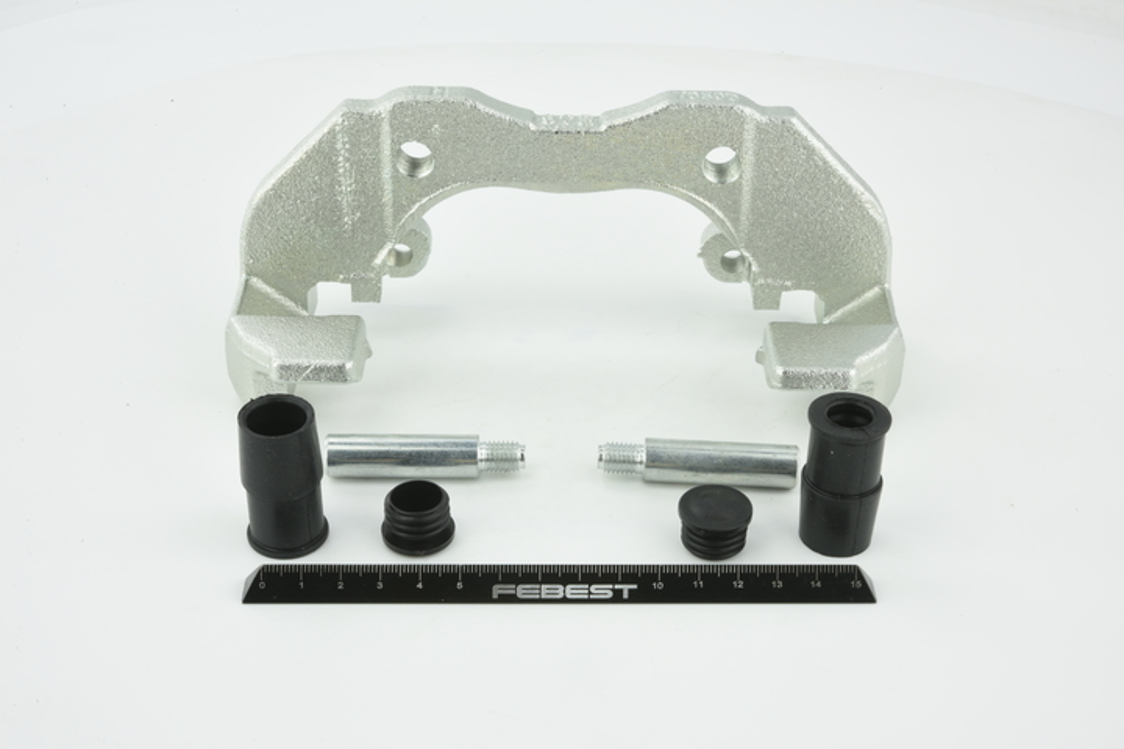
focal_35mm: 60
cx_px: 562
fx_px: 1873
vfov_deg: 22.6
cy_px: 374
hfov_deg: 33.4
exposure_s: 1/2.5
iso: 64
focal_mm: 60
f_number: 32
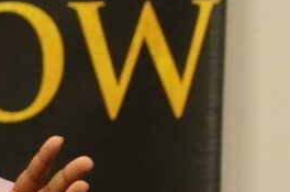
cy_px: 236
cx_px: -204
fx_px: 11249
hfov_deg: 1.5
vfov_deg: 1.0
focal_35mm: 1399
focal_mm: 240
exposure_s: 1/200
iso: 8000
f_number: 6.3
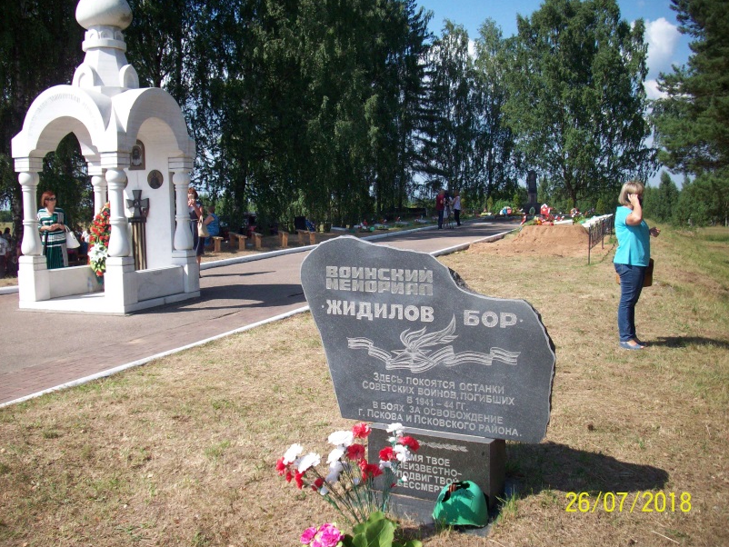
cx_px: 371
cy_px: 274
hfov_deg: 49.0
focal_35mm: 38
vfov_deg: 37.7
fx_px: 801
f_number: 5.6
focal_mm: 6.2
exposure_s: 1/361
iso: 80
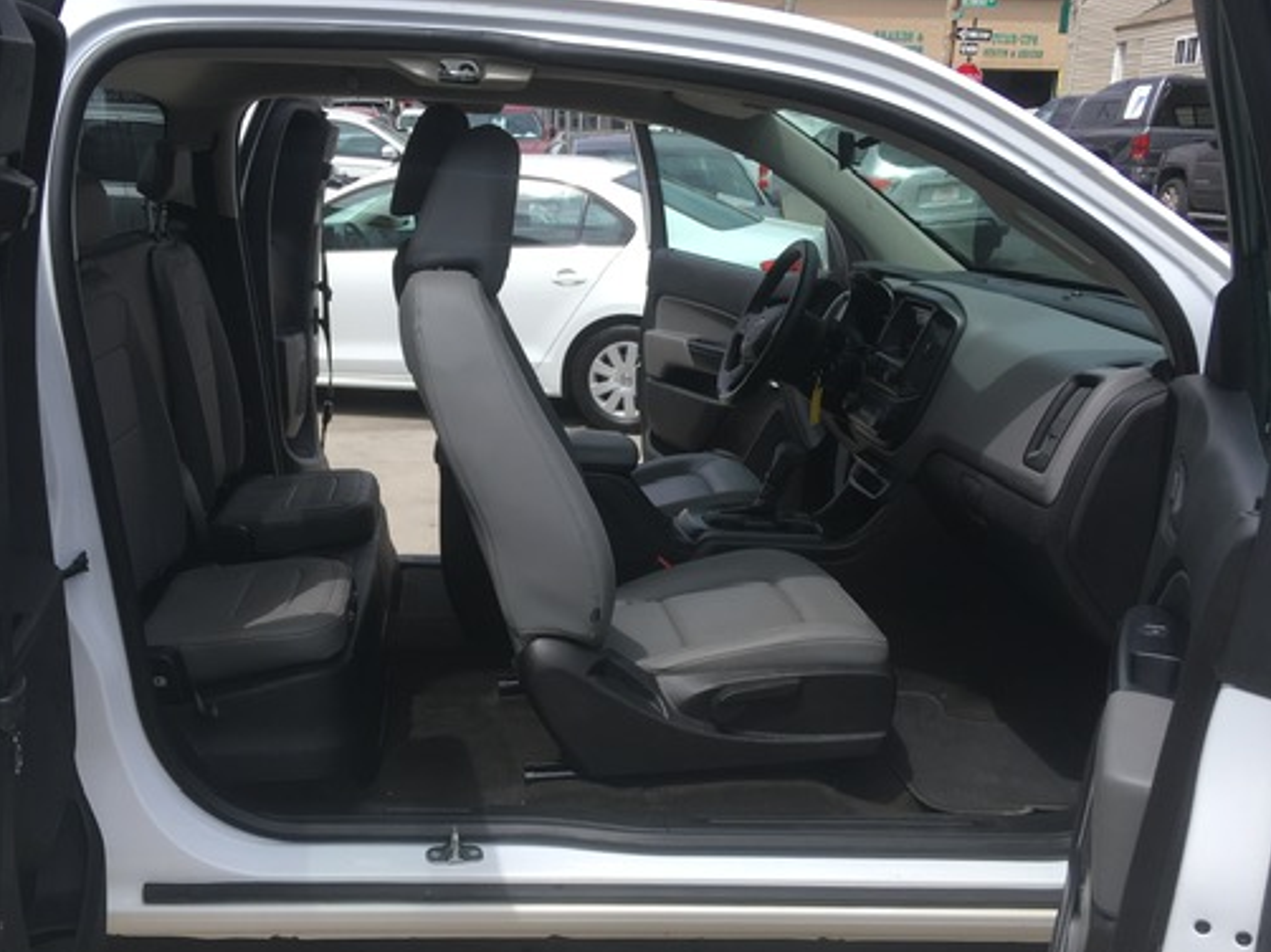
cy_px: 585
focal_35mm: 37
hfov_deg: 50.0
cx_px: 542
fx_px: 1358
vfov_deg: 38.4
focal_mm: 4.15
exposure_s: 1/1115
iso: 25
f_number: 2.2
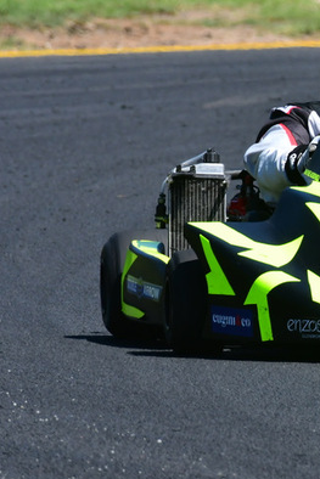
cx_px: 419
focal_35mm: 1524
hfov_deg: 0.9
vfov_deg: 1.4
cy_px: 159
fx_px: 20301
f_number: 11
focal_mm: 500
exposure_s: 1/640
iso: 500
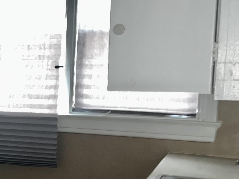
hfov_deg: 21.5
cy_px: 128
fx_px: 559
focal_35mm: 81
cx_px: -82
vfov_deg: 18.1
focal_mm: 5.1
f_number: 1.6
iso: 80
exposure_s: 1/4
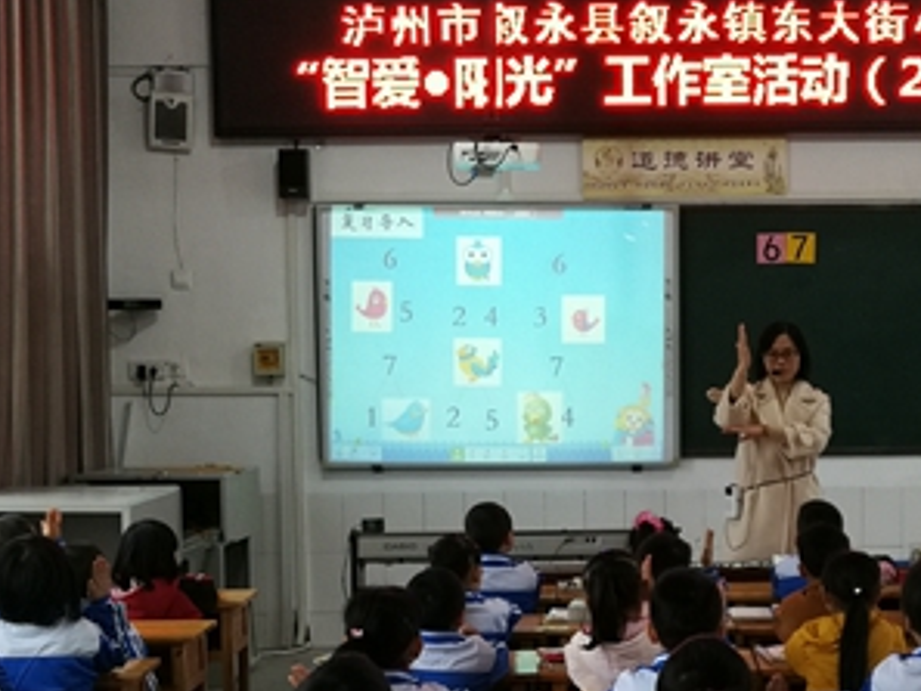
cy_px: 528
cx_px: 657
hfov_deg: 27.9
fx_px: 1837
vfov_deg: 21.1
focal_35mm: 69
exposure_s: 1/33.3
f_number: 1.8
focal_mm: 3.95
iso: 160
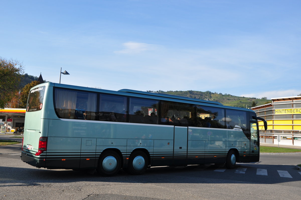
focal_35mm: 36
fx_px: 301
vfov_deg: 36.8
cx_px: 150
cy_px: 100
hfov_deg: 53.2
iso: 200
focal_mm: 24
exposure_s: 1/200
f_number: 7.1
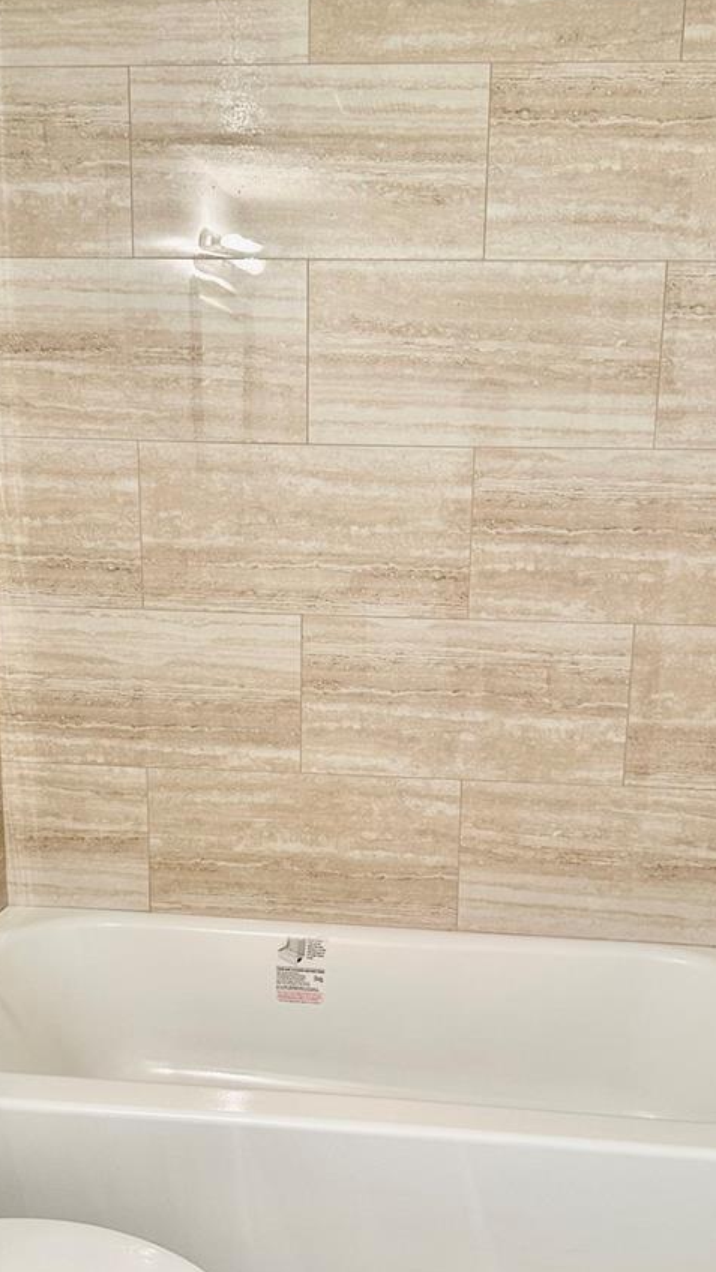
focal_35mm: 37
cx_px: 353
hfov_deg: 32.0
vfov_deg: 53.8
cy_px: 738
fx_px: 1249
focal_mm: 6.86
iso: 160
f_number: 1.78
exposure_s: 1/60
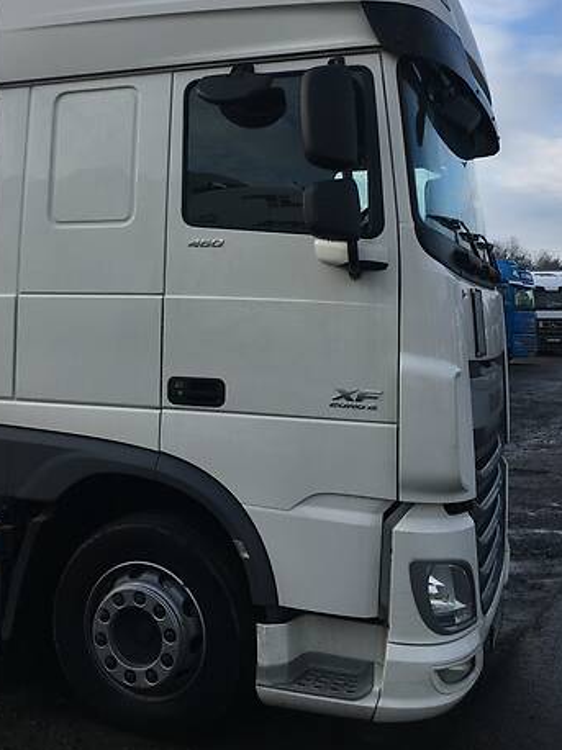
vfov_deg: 48.5
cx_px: 241
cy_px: 280
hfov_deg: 37.6
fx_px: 823
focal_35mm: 38
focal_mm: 4.2
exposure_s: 1/874
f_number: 2.2
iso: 25
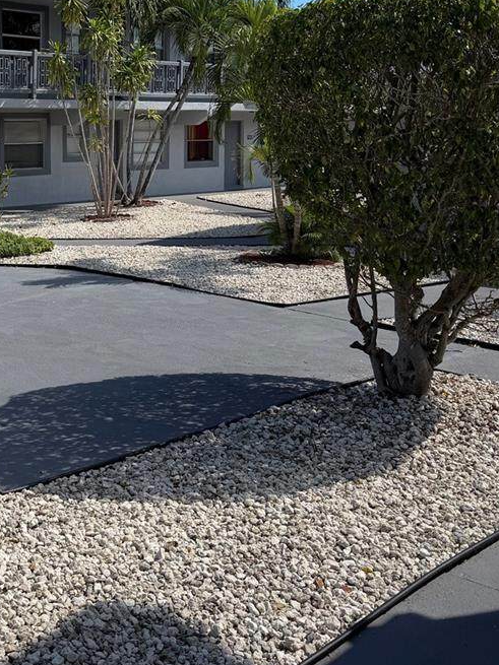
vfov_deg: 42.2
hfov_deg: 31.4
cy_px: 209
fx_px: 846
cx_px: 55
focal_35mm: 44
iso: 80
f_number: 1.78
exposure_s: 1/4975
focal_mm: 6.76
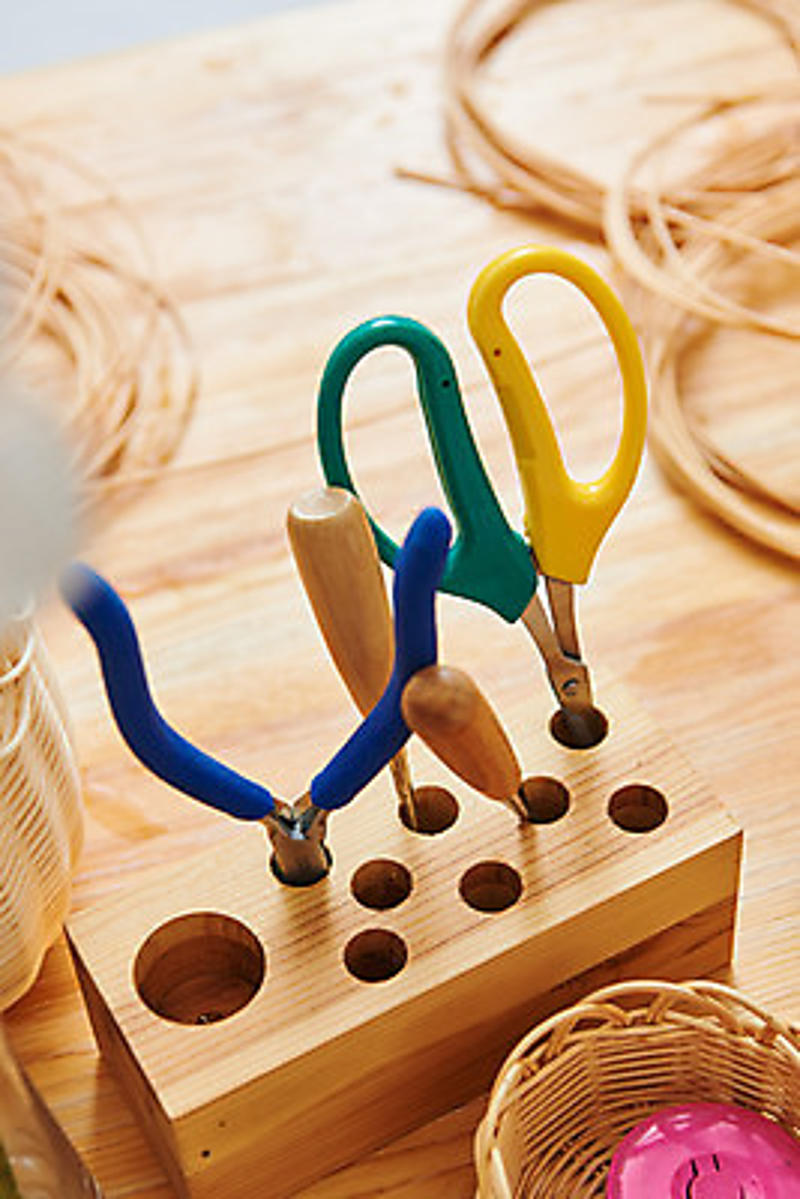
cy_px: 600
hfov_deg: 19.5
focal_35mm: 70
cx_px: 400
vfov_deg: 28.8
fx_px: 2331
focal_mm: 70
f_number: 5.6
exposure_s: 1/125
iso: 100
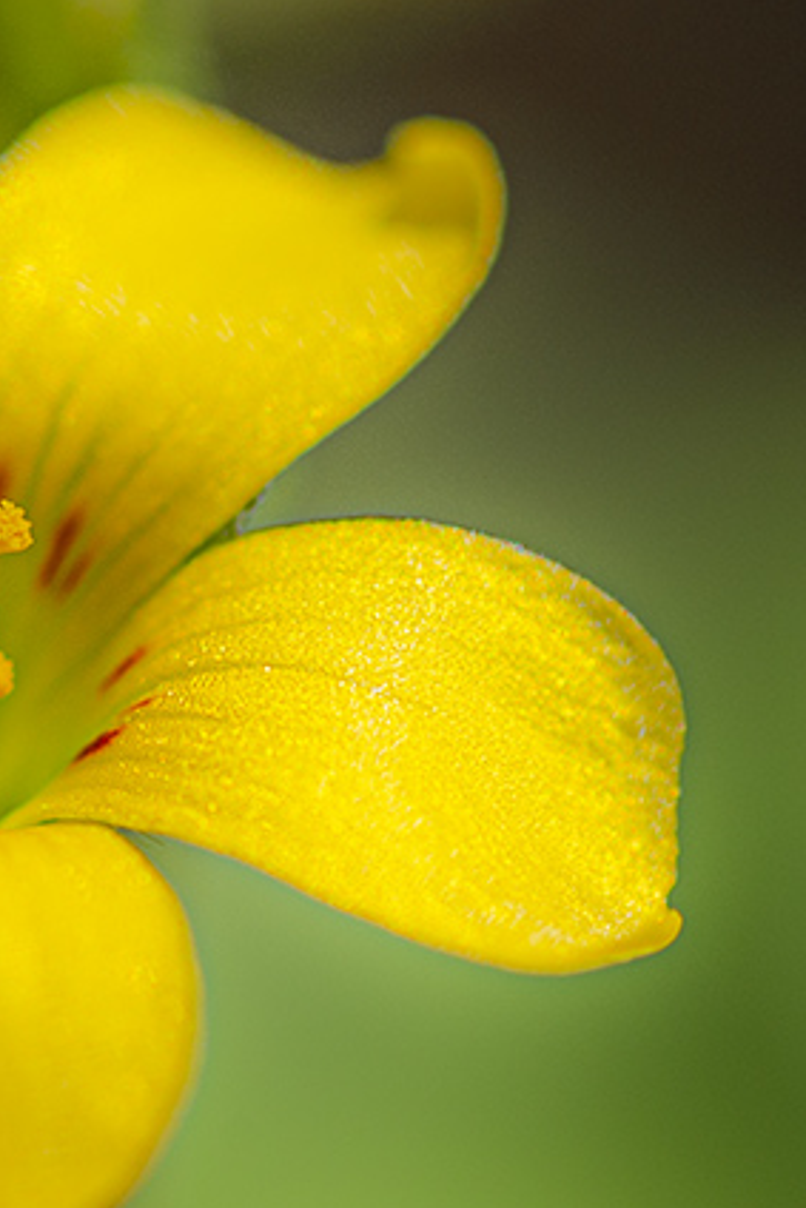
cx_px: -98
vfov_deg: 8.1
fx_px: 8556
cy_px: 997
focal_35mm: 255
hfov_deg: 5.4
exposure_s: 1/250
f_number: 11
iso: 100
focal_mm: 90
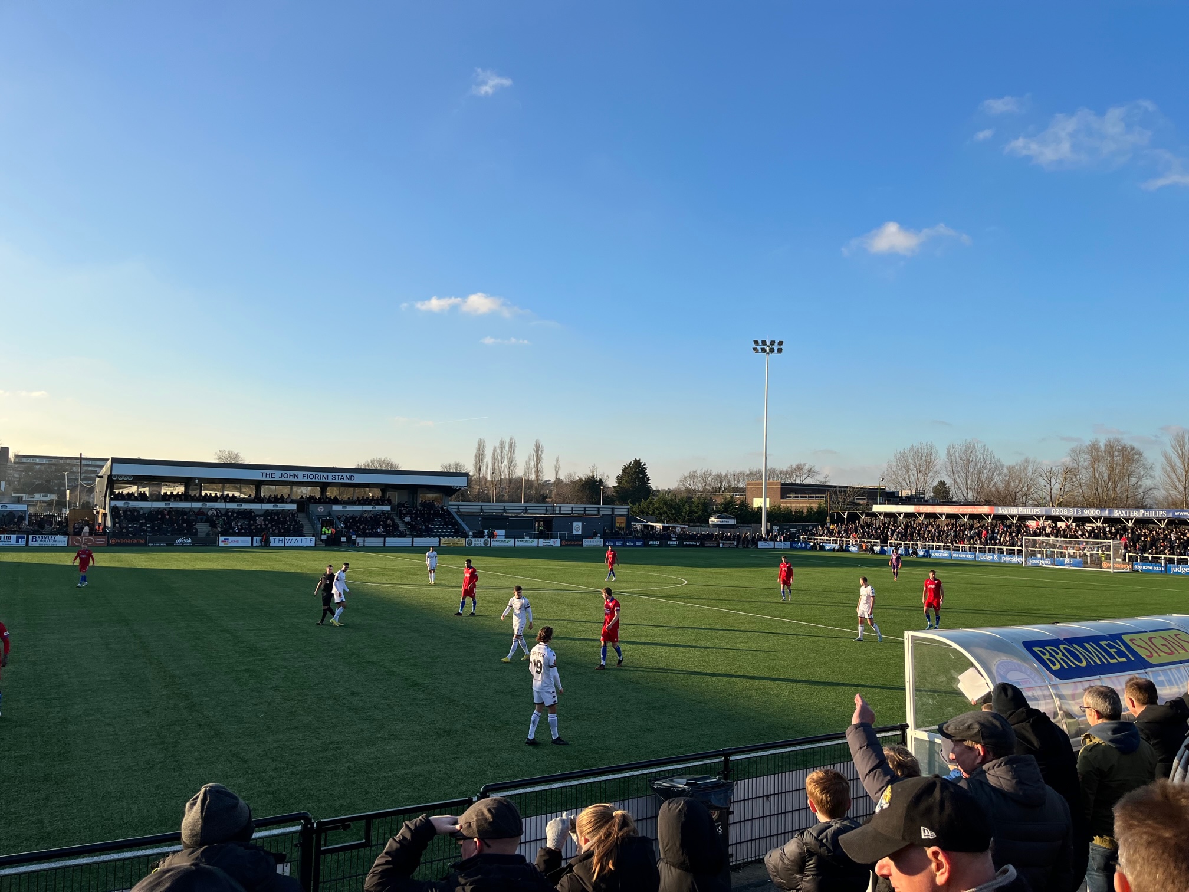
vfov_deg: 53.1
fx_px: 893
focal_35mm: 26
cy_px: 446
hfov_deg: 67.3
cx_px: 594
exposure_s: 1/2268
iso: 50
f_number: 1.6
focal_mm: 5.1
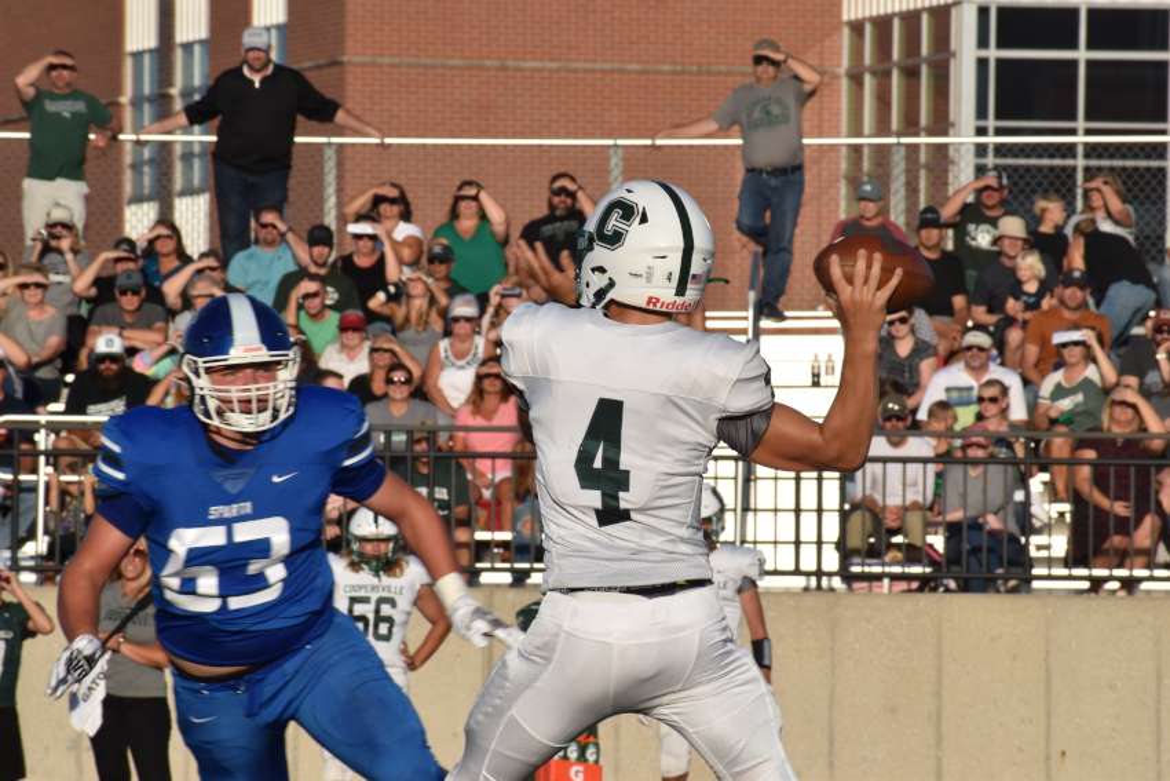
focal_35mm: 360
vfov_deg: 3.8
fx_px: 11701
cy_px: 390
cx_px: 585
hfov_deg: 5.7
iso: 400
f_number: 20
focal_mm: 240
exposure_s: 1/400
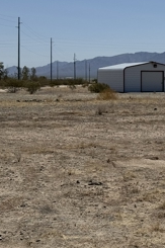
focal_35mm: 102
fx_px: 702
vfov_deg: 19.9
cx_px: 246
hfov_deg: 12.7
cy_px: 77
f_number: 1.78
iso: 64
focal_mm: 6.76
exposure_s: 1/12500
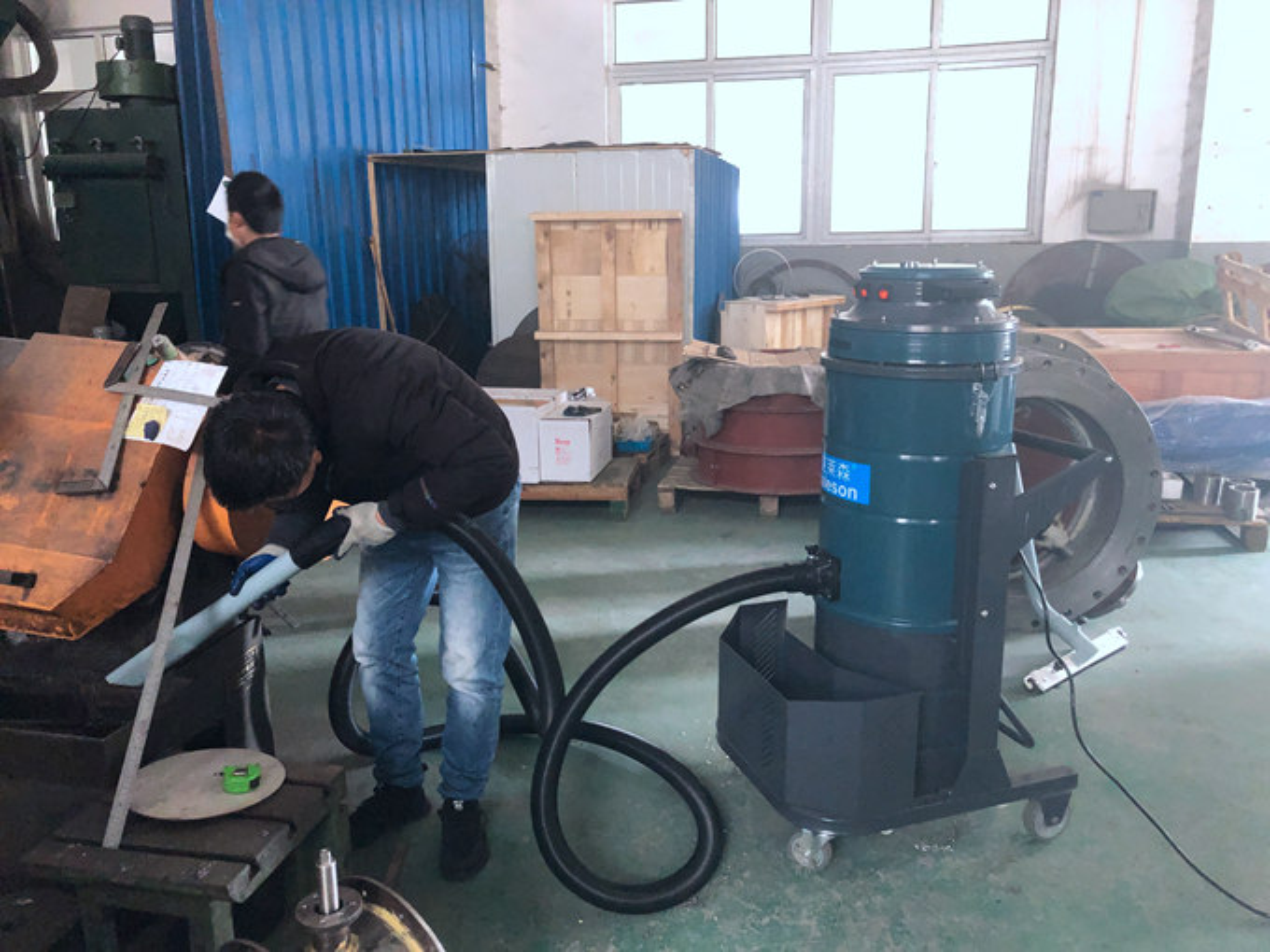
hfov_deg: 63.4
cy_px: 476
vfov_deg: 49.7
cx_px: 635
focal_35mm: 28
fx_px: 1027
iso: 400
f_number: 1.8
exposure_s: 1/100
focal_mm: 3.99
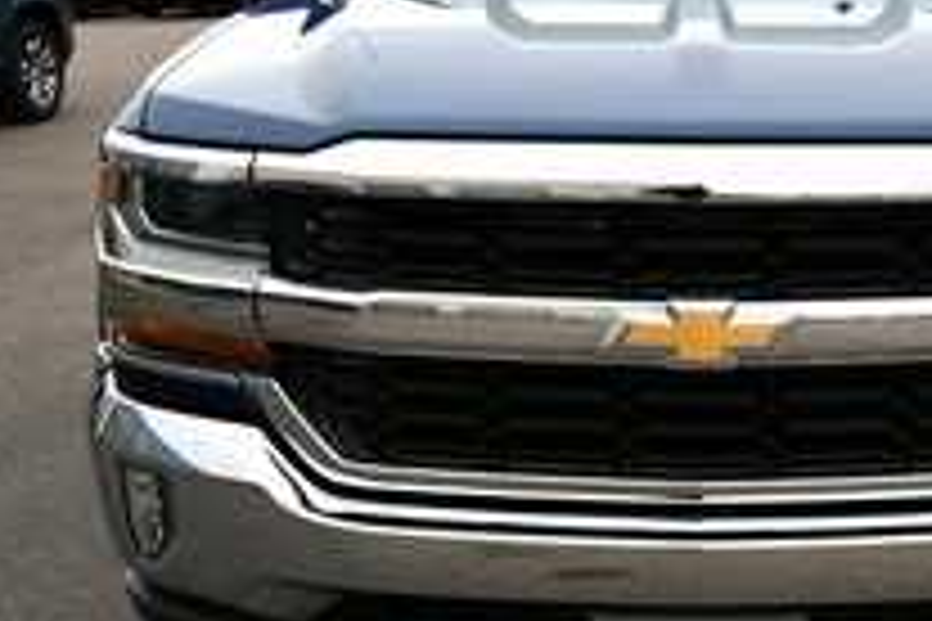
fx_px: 1501
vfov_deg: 23.4
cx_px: 702
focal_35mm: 58
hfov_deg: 33.8
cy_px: 295
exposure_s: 1/250
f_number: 5.6
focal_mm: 20
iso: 200
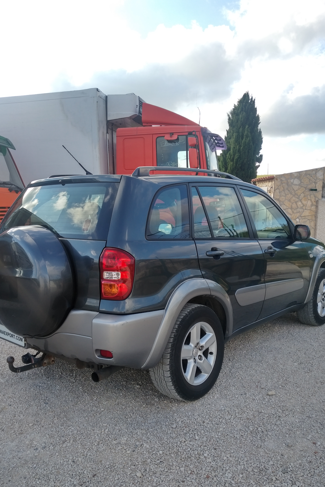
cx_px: 156
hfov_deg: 44.9
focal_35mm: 29
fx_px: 393
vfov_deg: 63.6
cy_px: 263
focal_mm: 4.52
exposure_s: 1/278
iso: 100
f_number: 2
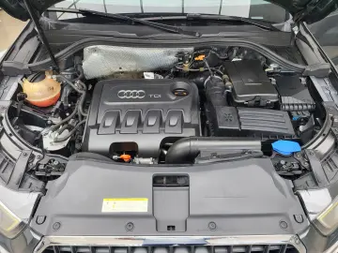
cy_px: 126
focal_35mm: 24
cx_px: 169
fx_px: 234
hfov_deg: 71.6
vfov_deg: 56.8
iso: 64
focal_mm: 5
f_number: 1.8
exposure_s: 1/100
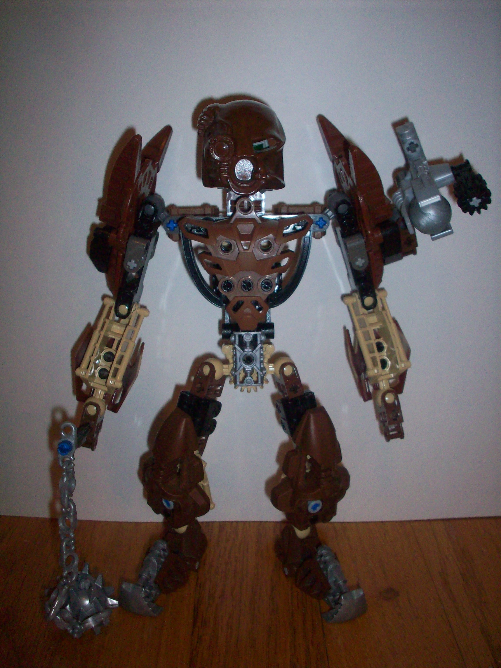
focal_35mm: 37
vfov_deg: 50.1
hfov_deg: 38.7
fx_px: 714
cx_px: 250
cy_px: 334
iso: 160
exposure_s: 1/64
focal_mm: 6.2
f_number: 2.8
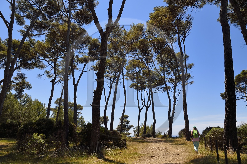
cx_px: 124
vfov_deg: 42.3
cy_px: 82
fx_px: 213
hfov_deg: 60.3
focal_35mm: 31
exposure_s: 1/640
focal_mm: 31
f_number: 9
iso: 200
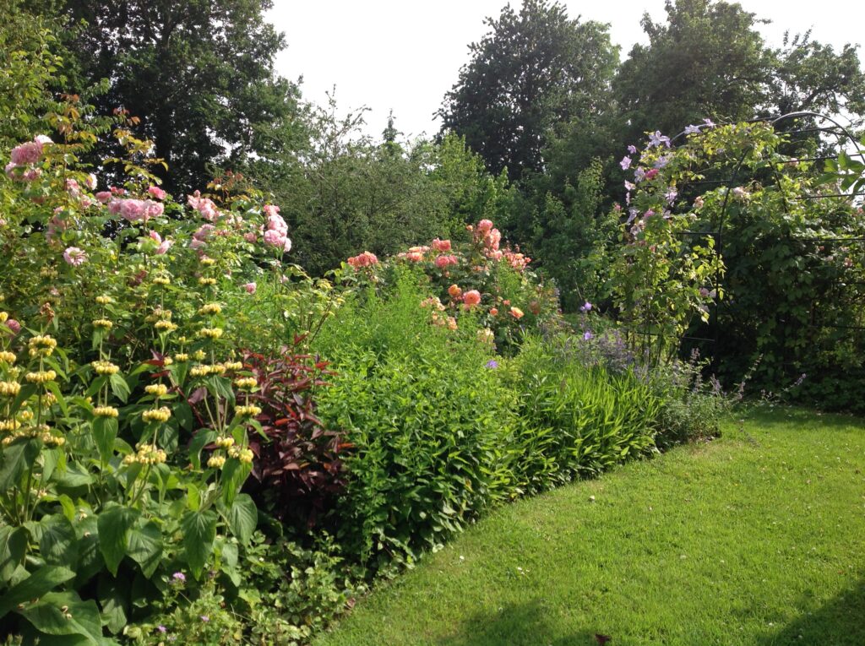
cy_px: 323
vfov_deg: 40.6
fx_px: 873
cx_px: 432
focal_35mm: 35
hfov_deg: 52.7
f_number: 2.4
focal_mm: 4.28
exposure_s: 1/817
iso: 50
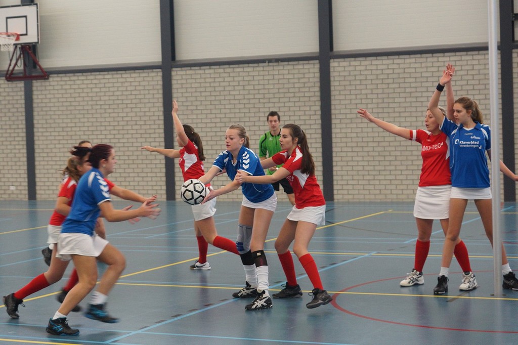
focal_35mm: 75
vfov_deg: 18.2
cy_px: 172
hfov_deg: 27.0
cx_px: 259
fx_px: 1079
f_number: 3.2
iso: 1000
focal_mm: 50
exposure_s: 1/200
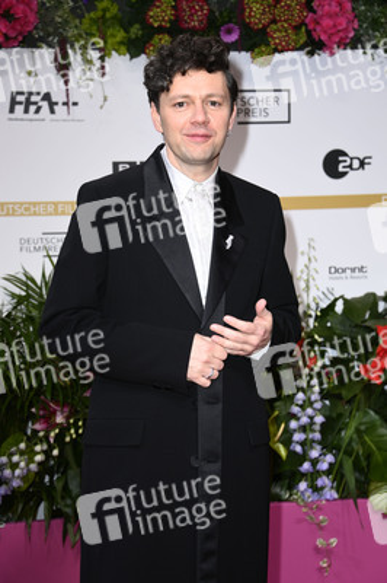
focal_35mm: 82
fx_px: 1324
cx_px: 194
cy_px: 292
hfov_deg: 16.6
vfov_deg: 24.8
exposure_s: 1/250
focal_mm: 82
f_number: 5.6
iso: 500
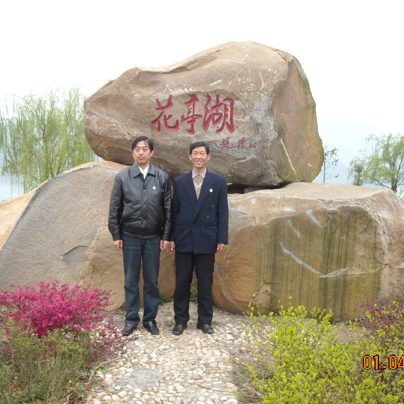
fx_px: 555
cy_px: 200
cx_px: 198
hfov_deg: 40.0
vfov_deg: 40.0
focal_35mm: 42
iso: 64
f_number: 2.8
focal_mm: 5.7
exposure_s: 1/84
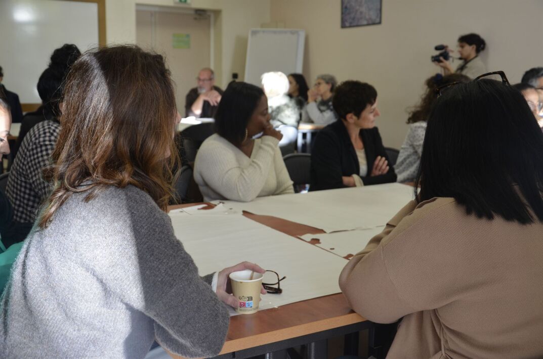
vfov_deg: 31.7
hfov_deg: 46.5
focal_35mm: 42
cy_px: 180
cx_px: 272
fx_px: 632
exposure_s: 1/80
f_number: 4.2
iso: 400
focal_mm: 28
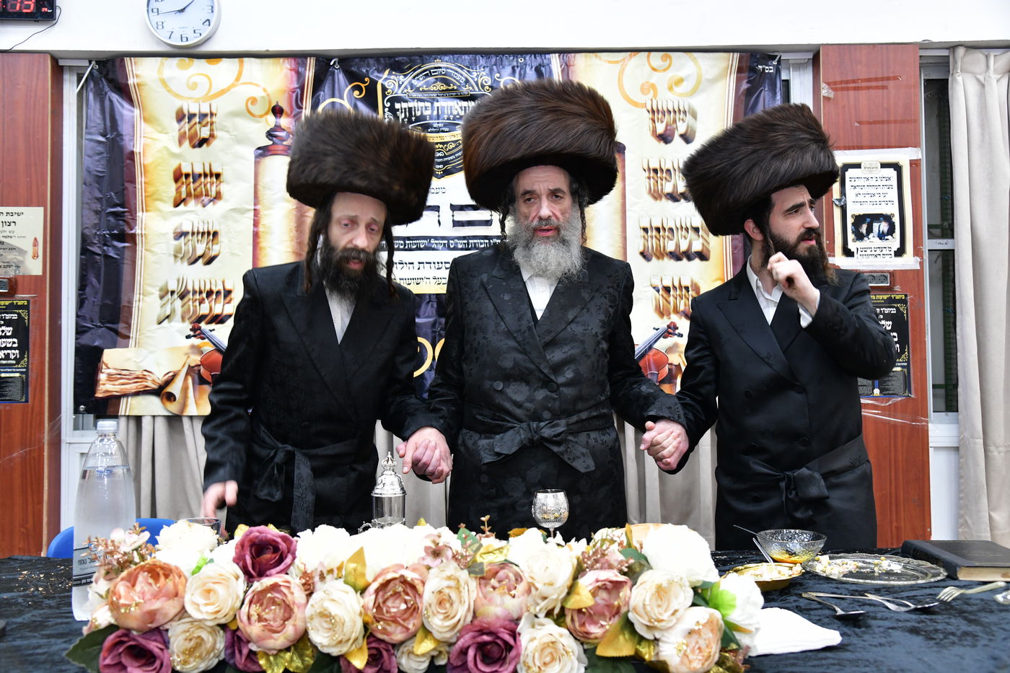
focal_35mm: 31
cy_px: 336
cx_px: 505
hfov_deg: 60.3
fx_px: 870
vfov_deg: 42.3
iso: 1600
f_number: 5.6
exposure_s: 1/100
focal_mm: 31
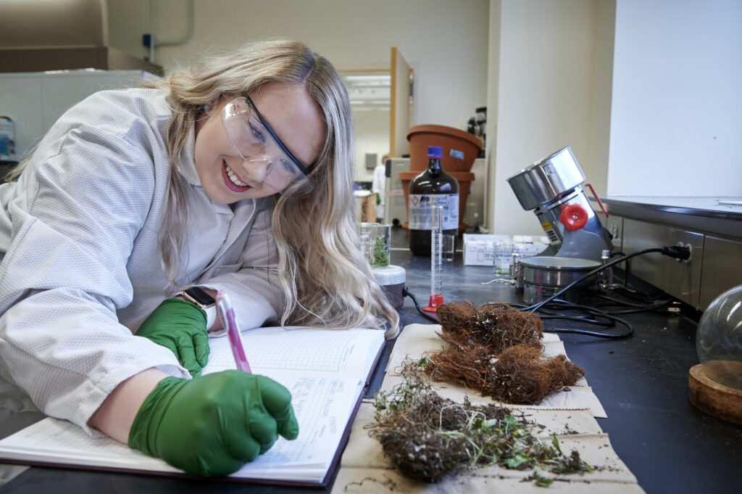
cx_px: 371
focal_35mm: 32
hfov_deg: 58.8
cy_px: 247
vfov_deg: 41.1
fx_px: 659
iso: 2500
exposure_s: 1/125
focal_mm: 32
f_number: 6.3
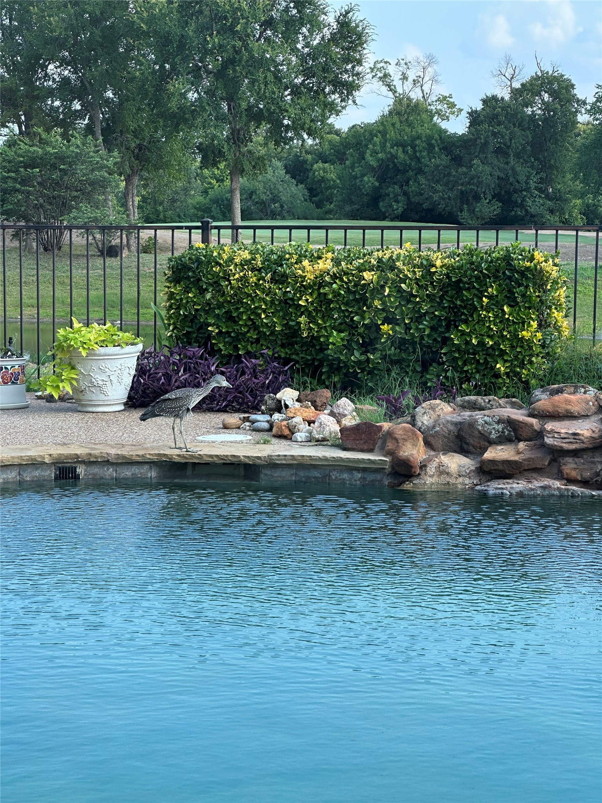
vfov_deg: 25.3
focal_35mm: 77
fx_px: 1785
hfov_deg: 19.1
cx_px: 301
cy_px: 402
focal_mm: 9
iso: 32
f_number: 2.8
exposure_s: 1/108
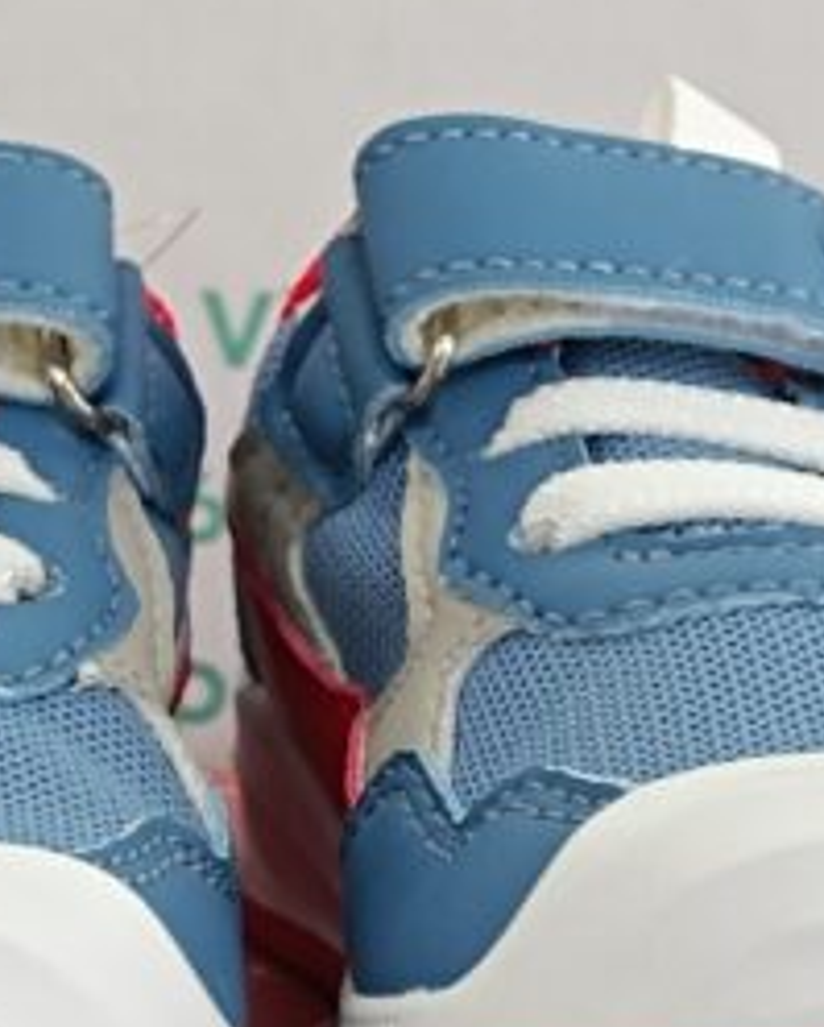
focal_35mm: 88
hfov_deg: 17.5
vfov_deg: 21.7
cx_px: 398
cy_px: 482
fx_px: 2678
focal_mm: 5.59
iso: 465
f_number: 1.88
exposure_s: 1/101
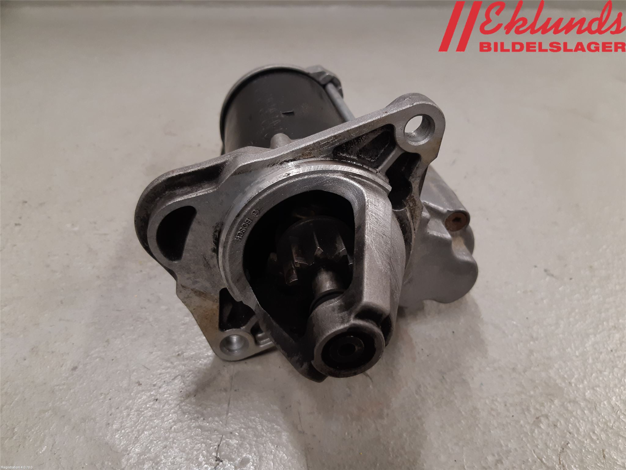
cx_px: 313
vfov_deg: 53.1
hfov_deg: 67.3
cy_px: 235
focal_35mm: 26
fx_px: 470
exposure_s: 1/50
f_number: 1.7
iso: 125
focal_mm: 3.93
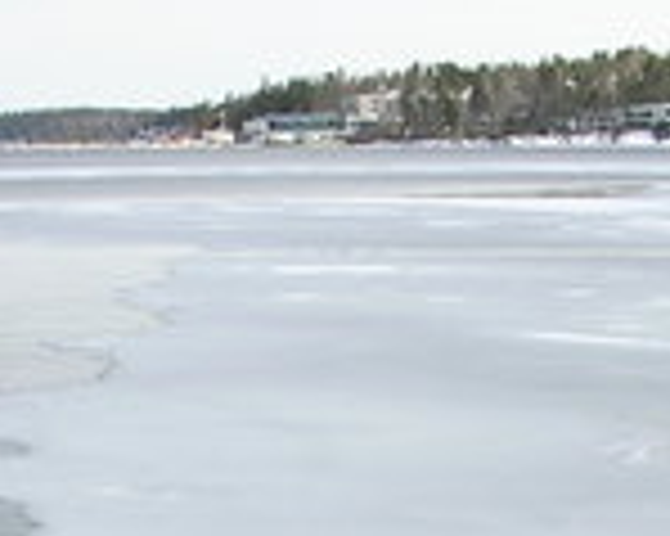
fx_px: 3151
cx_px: 67
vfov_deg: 9.4
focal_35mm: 159
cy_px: 806
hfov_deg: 12.1
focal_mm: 5.8
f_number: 5.6
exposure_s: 1/148
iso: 50
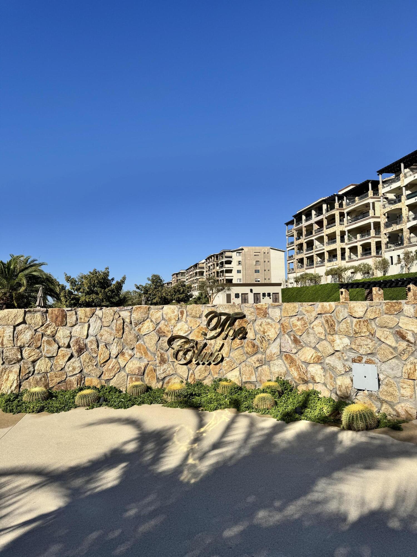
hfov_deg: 56.8
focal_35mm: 24
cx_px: 208
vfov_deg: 71.6
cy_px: 278
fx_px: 385
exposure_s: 1/7937
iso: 80
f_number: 1.78
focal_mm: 6.76
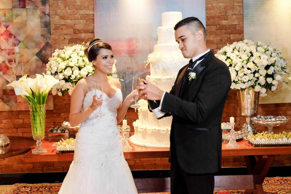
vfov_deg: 29.9
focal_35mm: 45
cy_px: 97
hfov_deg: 43.6
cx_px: 146
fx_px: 364
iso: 3200
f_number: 4
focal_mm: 30.2
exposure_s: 1/80
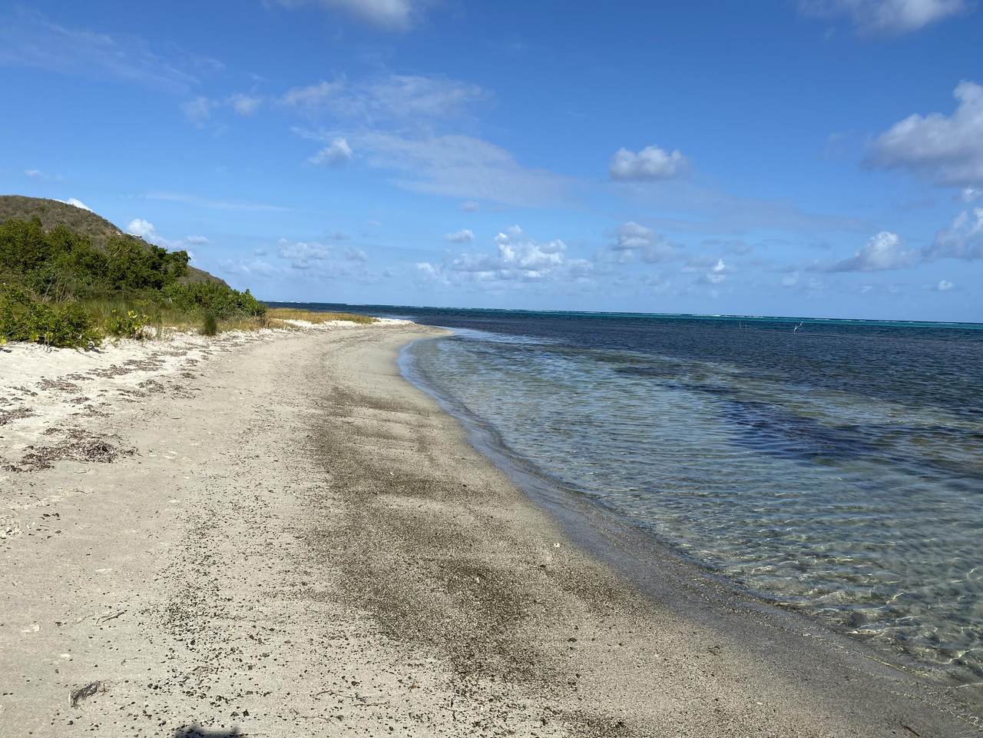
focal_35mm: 26
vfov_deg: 53.1
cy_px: 369
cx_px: 492
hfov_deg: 67.3
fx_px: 738
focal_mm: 4.25
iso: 32
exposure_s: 1/4444
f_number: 1.8
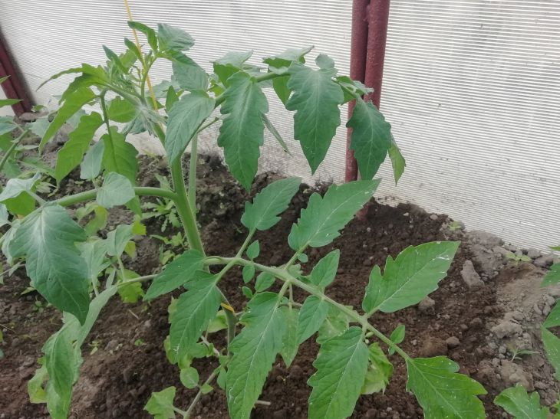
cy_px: 210
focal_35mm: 26
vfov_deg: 53.0
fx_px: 420
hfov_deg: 67.3
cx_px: 280
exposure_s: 1/201
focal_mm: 3.46
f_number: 2.2
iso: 50
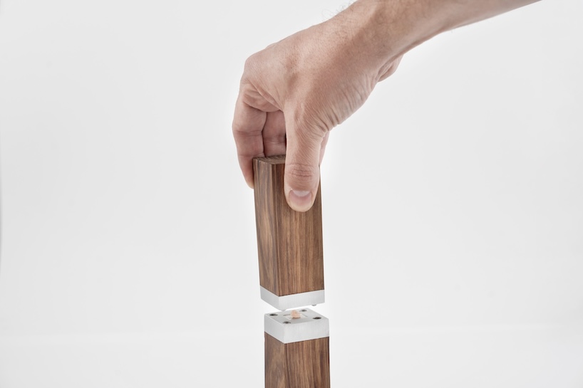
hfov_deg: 28.8
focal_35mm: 70
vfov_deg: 19.4
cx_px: 292
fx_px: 1133
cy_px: 194
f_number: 7.1
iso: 100
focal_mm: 70
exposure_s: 1/125
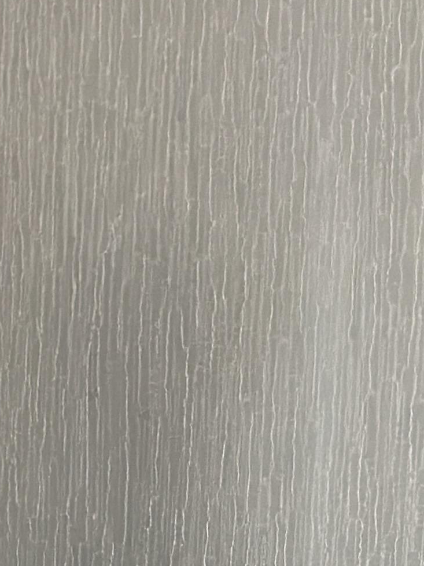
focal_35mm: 198
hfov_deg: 7.2
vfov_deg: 9.4
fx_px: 3233
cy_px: 1105
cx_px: -402
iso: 400
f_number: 1.78
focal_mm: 6.86
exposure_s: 1/40
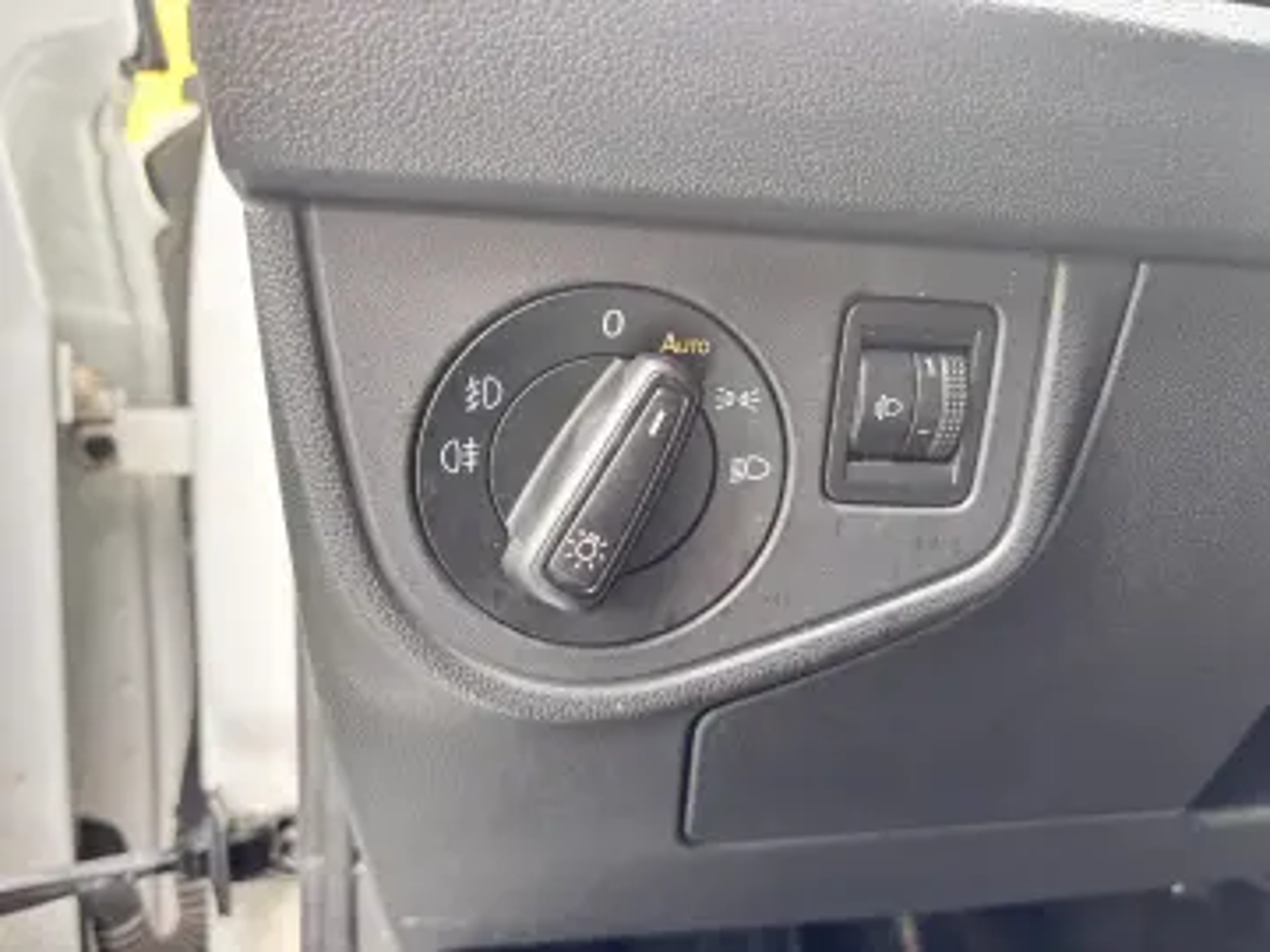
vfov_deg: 53.1
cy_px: 476
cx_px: 635
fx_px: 954
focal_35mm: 26
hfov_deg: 67.3
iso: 125
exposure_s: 1/76
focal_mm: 5.96
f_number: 1.6
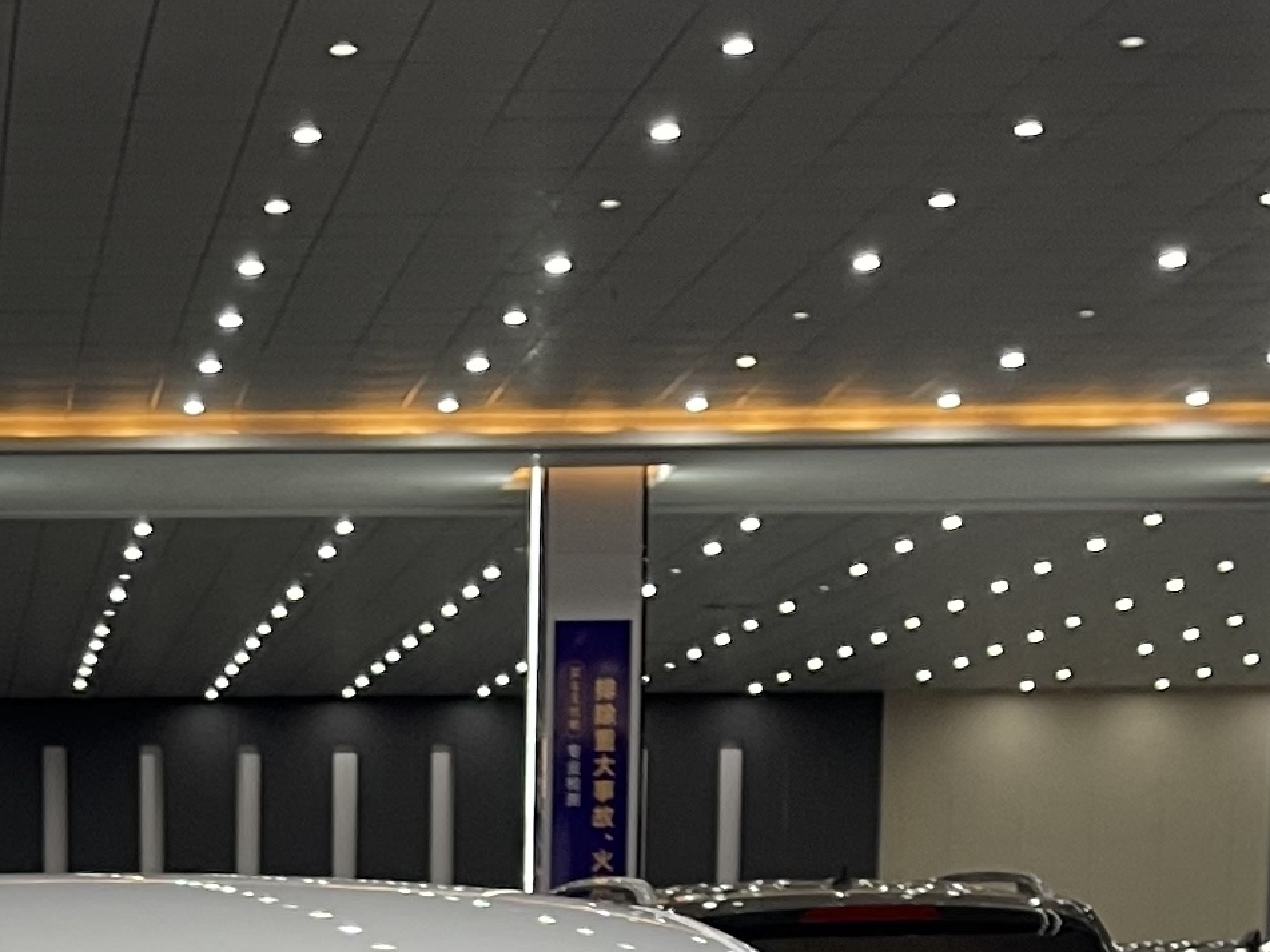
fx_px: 3888
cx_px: 79
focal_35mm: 106
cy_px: 1801
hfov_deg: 18.2
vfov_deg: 12.5
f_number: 1.6
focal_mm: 5.1
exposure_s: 1/50
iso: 80
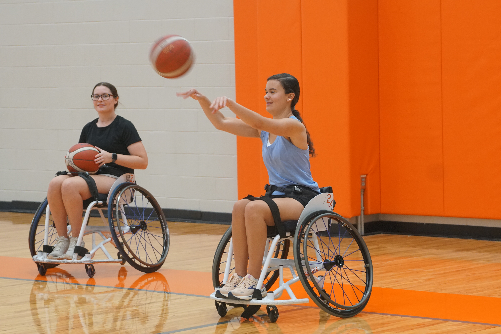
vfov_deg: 11.1
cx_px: 250
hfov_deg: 16.6
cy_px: 167
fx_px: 1722
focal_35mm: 124
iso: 1600
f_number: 4
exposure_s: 1/160
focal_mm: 82.5
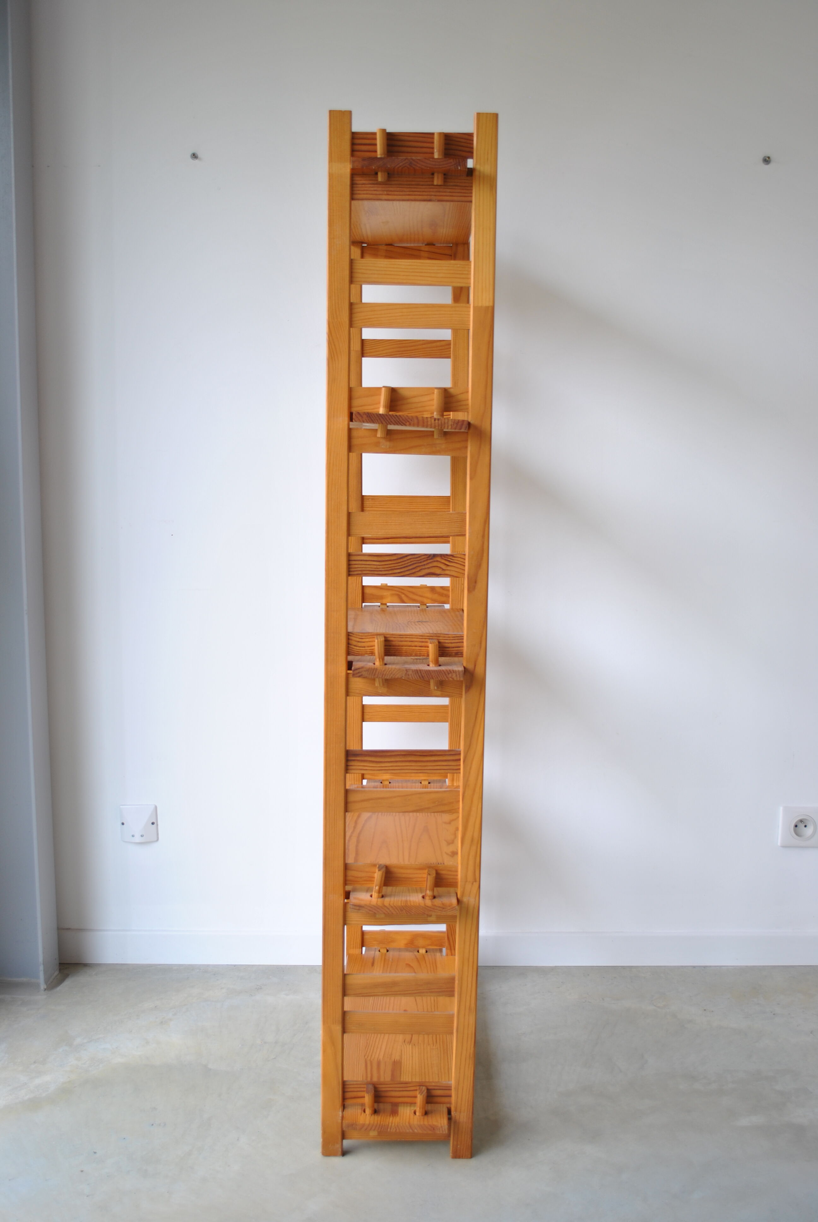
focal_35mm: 36
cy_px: 611
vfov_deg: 53.1
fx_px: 1223
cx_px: 409
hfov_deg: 37.0
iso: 100
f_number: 4
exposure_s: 1/30
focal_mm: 24
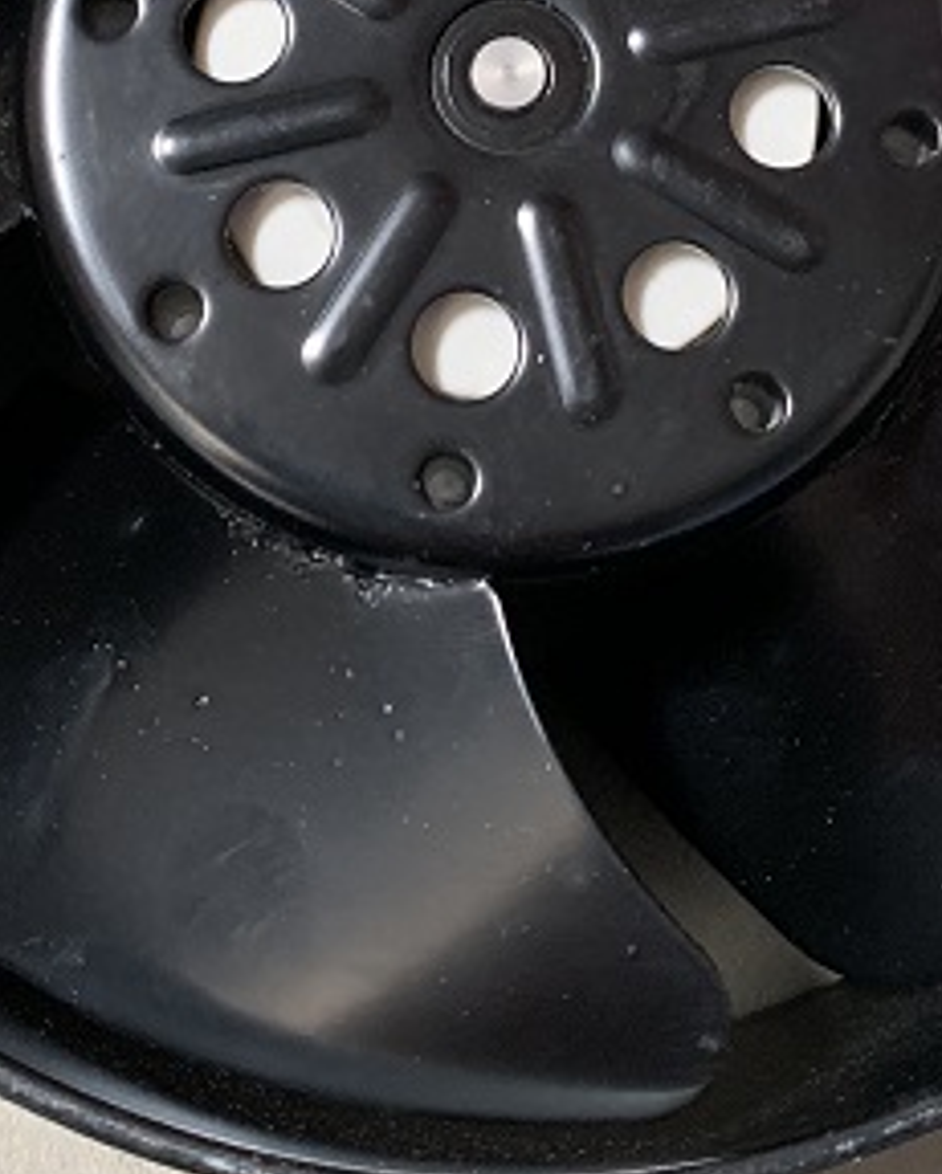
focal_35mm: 71
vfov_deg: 25.8
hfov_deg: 21.6
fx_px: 2470
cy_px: 88
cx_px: 512
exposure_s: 1/44
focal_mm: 4.25
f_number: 1.8
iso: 400
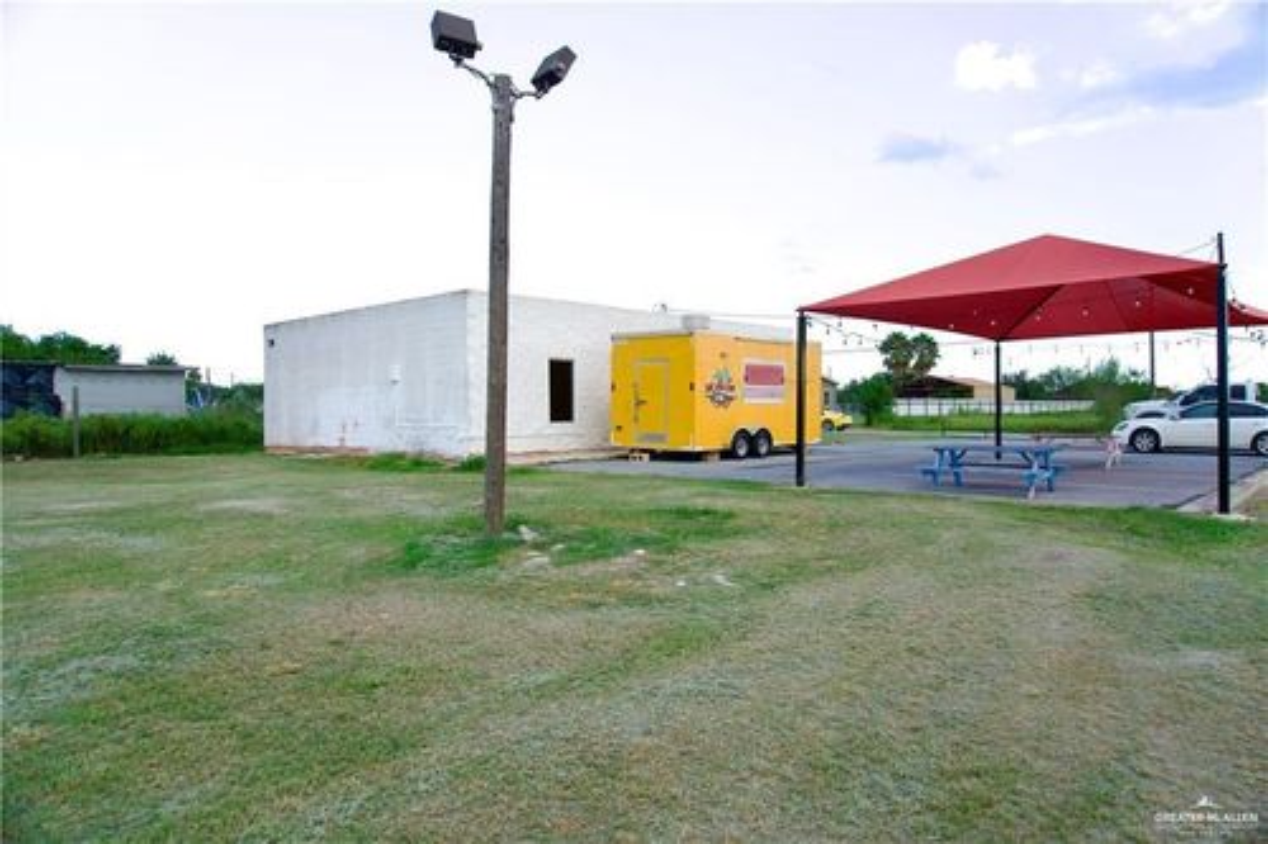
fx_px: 845
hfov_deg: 73.8
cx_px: 634
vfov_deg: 53.1
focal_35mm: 24
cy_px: 422
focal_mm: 16
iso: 160
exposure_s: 1/800
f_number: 4.5
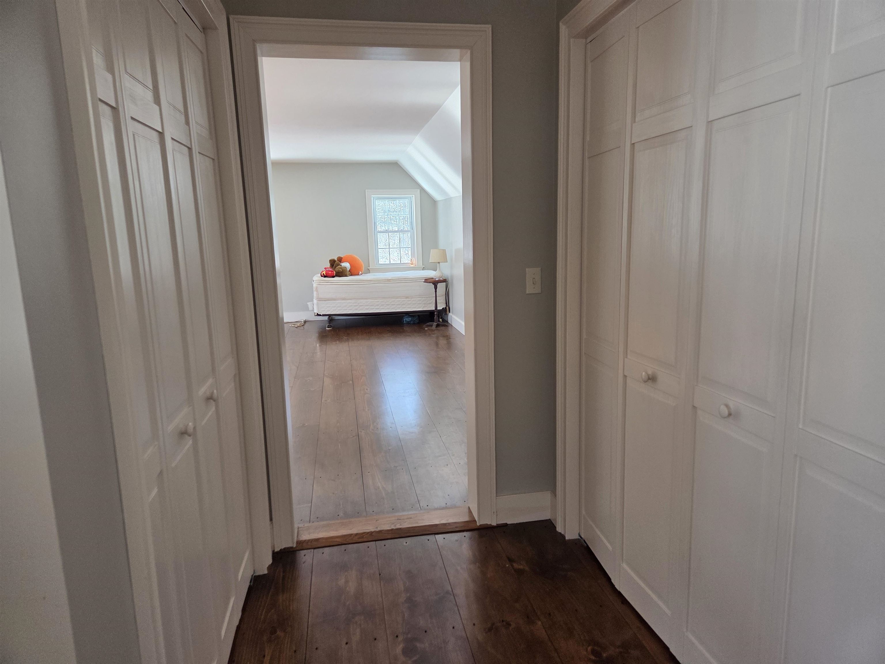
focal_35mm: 23
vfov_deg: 58.9
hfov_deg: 73.9
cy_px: 332
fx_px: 588
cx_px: 442
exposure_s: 1/180
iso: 125
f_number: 1.8
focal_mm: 5.4
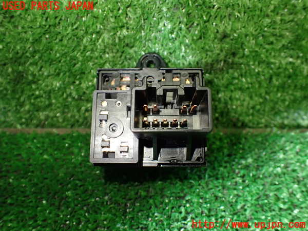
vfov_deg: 46.8
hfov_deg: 60.0
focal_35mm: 30
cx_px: 154
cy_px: 116
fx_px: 267
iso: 400
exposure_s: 1/125
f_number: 2.3
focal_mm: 5.4
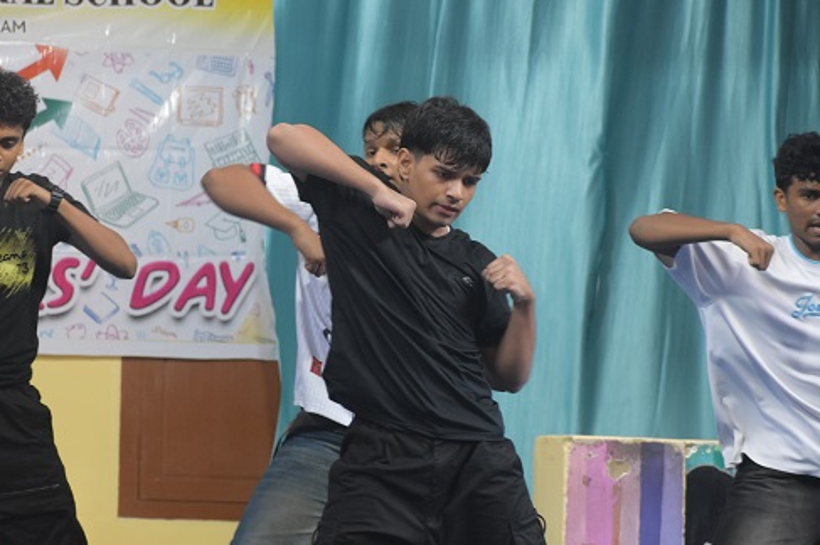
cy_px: 257
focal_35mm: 250
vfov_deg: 5.5
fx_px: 5682
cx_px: 330
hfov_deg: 8.3
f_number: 5.6
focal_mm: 135
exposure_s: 1/250
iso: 2000
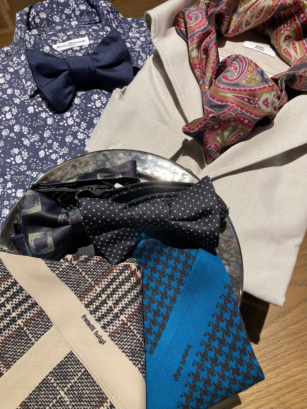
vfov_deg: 63.4
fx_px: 331
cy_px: 204
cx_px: 154
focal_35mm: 28
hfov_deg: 49.7
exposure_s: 1/60
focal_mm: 3.99
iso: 80
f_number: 1.8
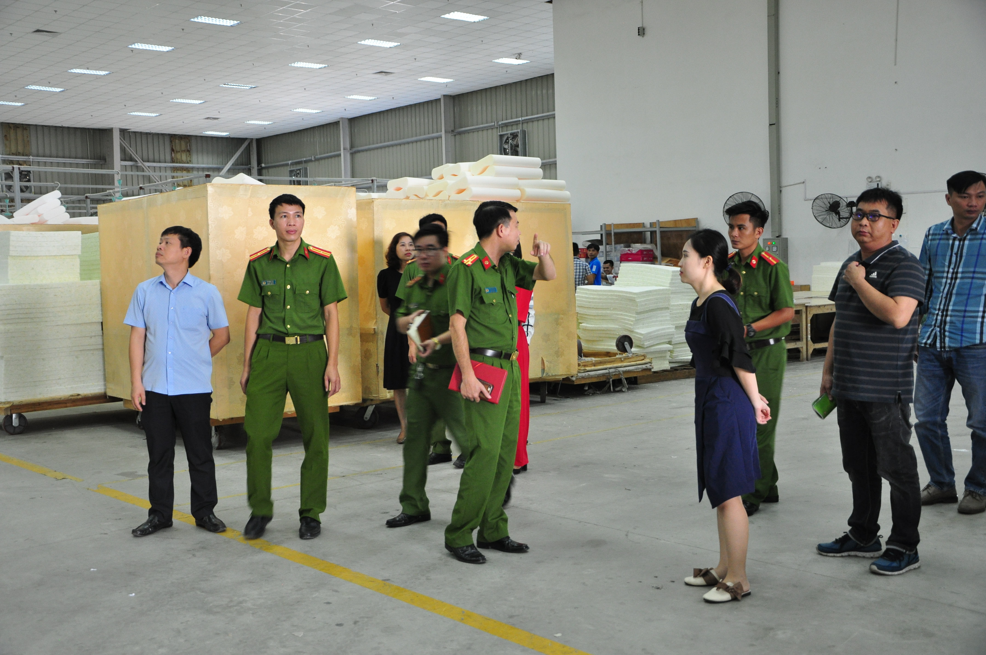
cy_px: 328
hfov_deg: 49.6
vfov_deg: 34.1
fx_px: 1067
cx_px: 493
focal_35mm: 39
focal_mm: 26
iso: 800
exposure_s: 1/30
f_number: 4
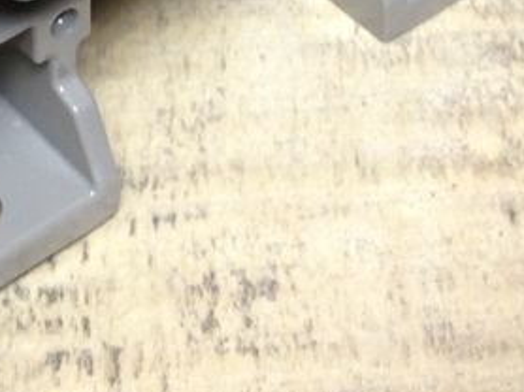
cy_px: -469
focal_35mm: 152
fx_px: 2299
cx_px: -181
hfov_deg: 12.5
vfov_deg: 9.0
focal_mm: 4.12
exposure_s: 1/20
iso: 50
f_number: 2.4
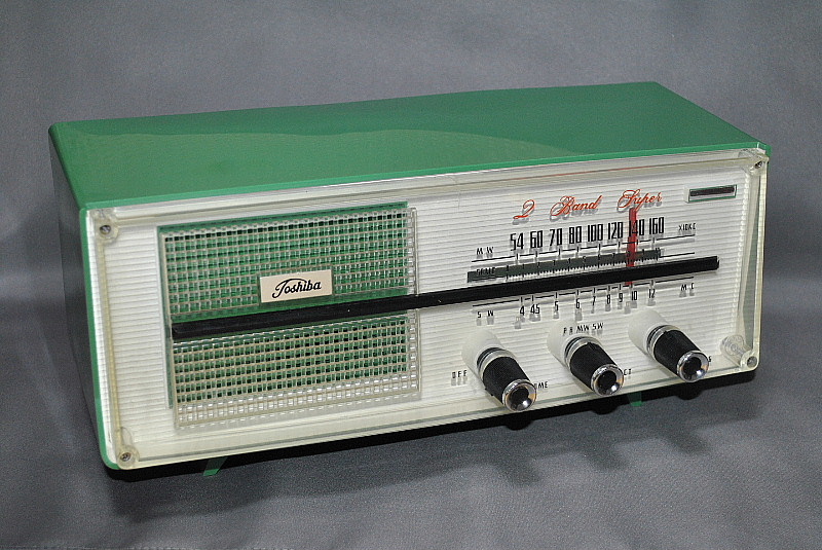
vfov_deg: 25.8
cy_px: 275
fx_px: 1200
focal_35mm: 52
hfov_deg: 37.8
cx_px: 411
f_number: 5
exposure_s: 1/60
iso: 400
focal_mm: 35
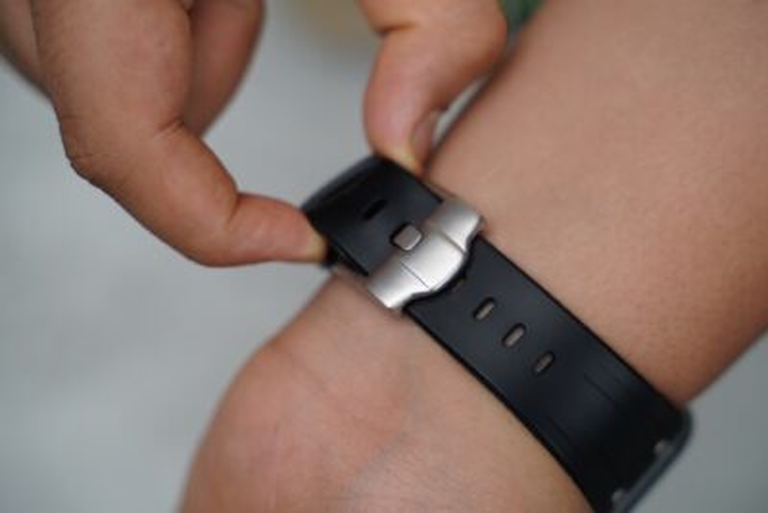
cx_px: 384
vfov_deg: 18.2
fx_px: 1600
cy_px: 256
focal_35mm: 75
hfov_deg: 27.0
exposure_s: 1/160
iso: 800
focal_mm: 75
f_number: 4
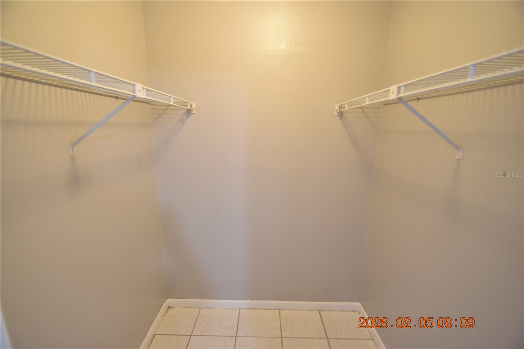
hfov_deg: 100.4
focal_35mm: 15
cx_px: 262
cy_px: 174
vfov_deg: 77.3
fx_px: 218
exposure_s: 1/10
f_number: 3.5
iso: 800
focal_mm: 10
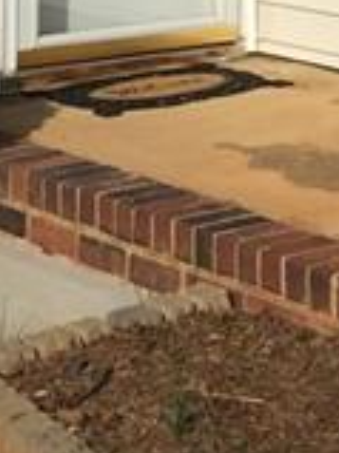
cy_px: -382
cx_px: 157
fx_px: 1831
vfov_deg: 12.7
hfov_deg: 10.6
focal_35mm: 140
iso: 32
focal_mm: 4.15
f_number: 2.2
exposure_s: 1/2326
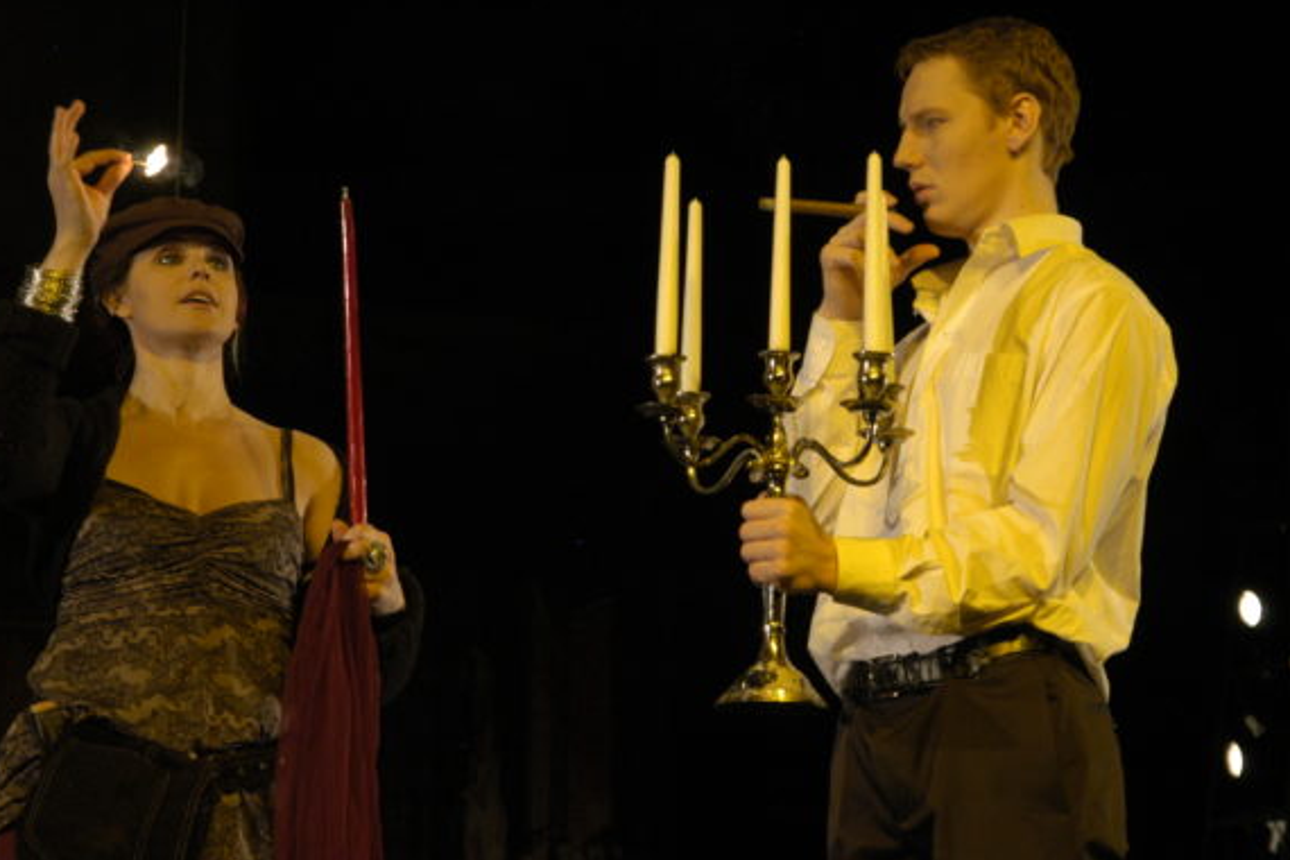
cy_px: 382
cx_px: 659
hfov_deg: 22.0
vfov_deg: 14.8
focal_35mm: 93
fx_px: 3317
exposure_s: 1/125
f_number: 5.6
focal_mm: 55
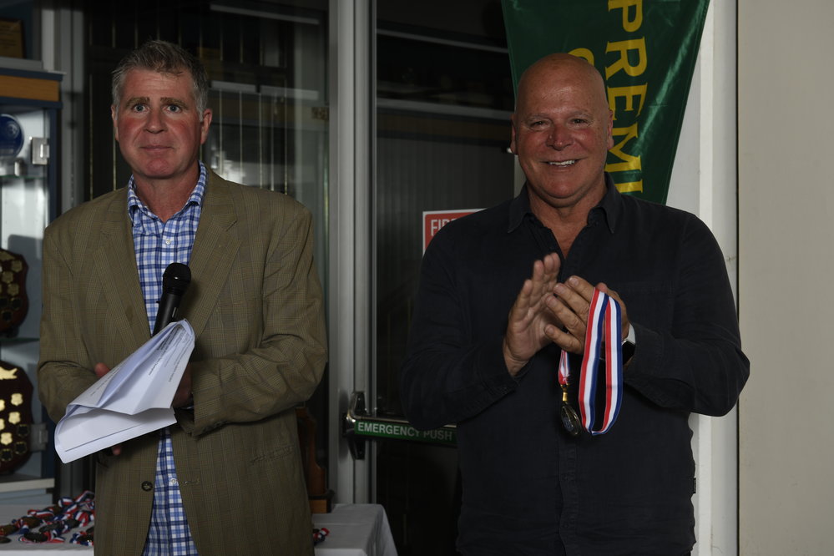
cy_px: 278
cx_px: 417
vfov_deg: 19.5
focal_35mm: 70
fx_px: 1622
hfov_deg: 28.8
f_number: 9
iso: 320
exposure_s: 1/125
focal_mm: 70
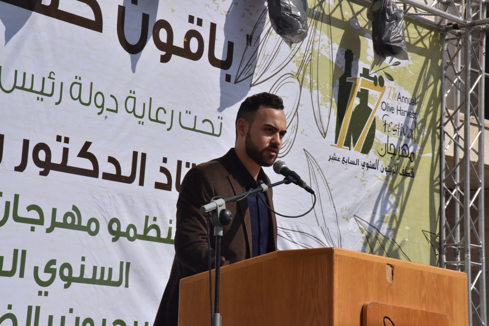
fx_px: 1494
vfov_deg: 12.5
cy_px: 163
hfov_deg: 18.6
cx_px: 244
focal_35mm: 110
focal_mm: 110
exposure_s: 1/2000
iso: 1600
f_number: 22
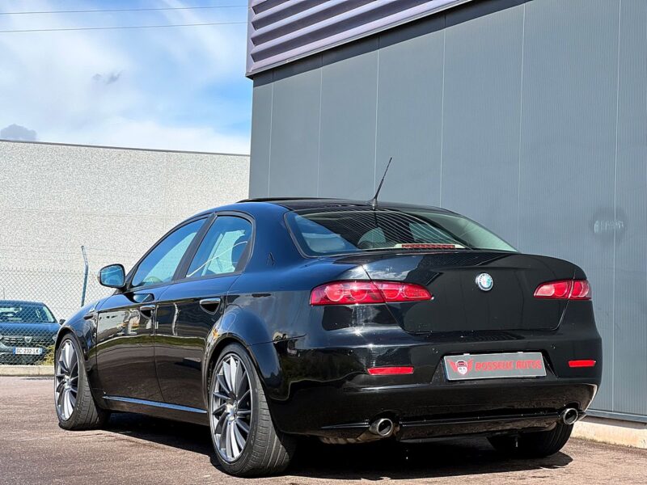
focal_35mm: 77
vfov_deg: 19.1
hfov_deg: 25.3
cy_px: 242
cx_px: 324
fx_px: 1439
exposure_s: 1/471
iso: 32
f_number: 2.8
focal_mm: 9
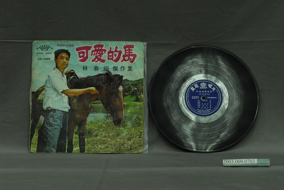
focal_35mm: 90
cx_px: 142
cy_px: 95
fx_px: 711
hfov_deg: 22.6
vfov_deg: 15.2
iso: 1000
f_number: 10
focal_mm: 60
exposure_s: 1/20
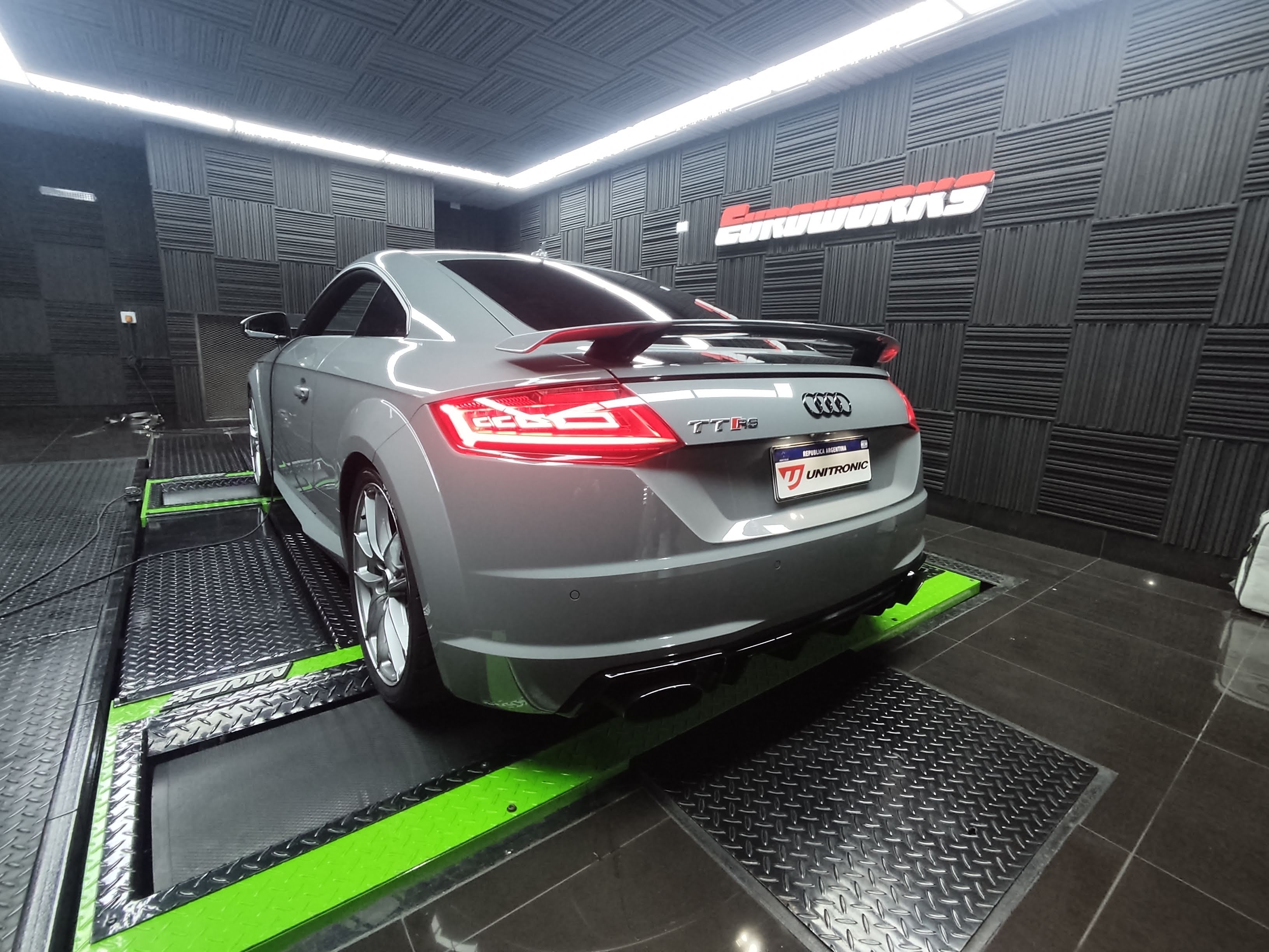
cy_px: 476
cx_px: 634
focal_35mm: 15
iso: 211
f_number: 2.2
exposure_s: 1/33
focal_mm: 1.6
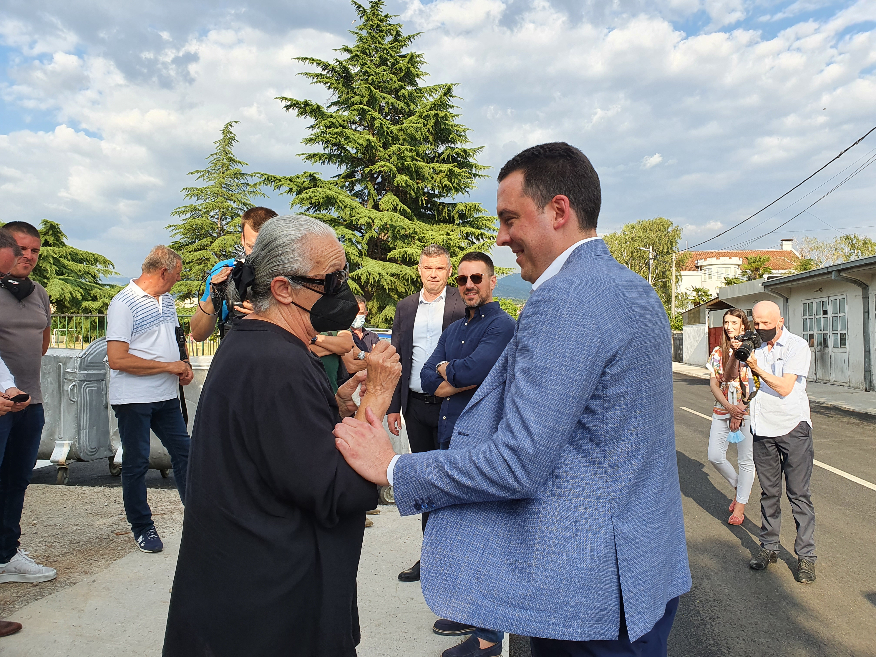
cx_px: 438
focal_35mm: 26
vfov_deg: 53.1
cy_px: 328
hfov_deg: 67.3
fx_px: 658
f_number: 2.4
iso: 50
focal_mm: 4.32
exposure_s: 1/634
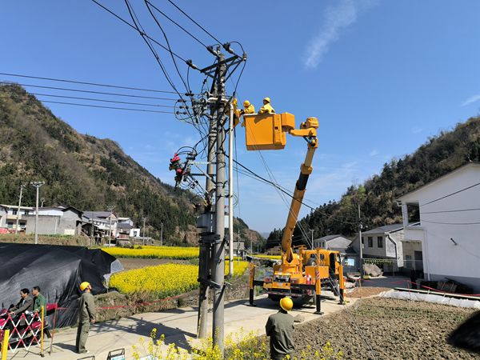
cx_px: 240
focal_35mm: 27
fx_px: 374
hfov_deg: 65.3
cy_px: 180
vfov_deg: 51.4
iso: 102
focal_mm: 5.52
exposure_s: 1/1404
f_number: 1.9
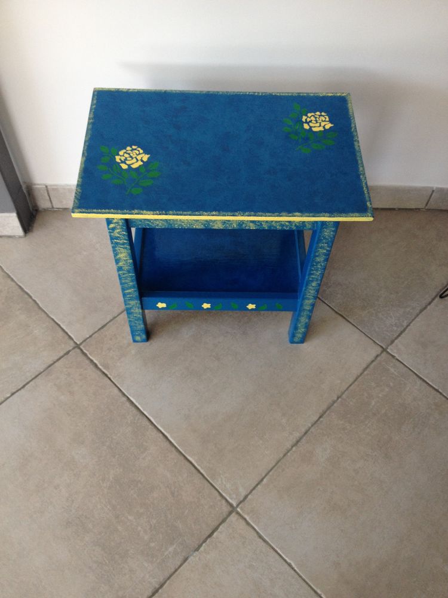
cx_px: 224
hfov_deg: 40.7
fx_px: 604
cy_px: 299
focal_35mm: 35
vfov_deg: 52.6
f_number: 2.4
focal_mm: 4.28
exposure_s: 1/60
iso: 64
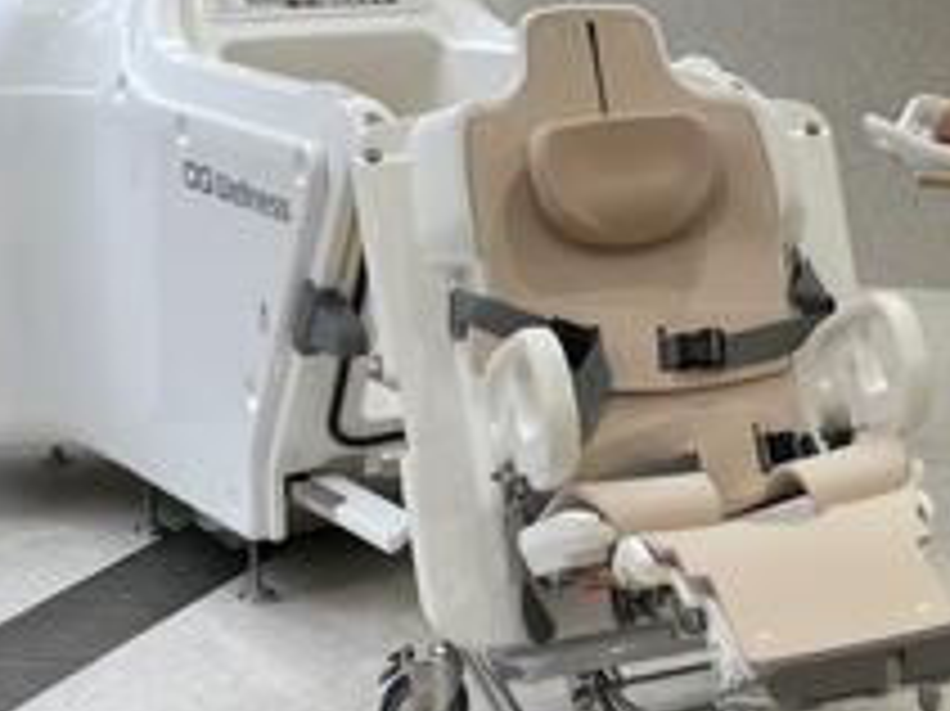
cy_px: 176
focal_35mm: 74
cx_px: 1229
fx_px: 2030
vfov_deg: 19.7
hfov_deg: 23.4
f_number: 1.6
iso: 32
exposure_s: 1/275
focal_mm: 4.2
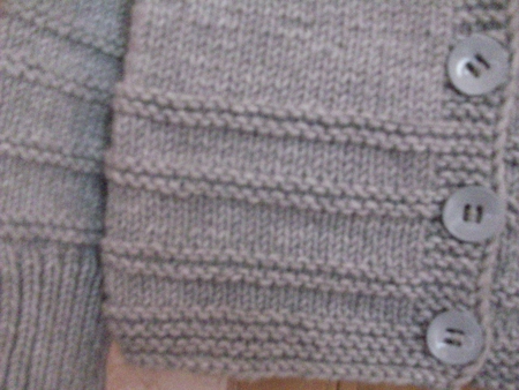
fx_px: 510
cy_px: 195
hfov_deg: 53.9
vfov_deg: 41.8
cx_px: 260
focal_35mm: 34
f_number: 2.8
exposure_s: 1/8
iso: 1000
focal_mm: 5.7
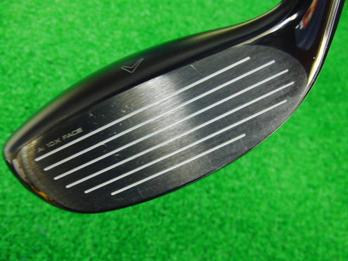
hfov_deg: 50.1
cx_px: 174
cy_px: 130
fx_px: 372
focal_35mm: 37
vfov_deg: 38.7
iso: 400
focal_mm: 6.42
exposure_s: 1/20
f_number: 3.6
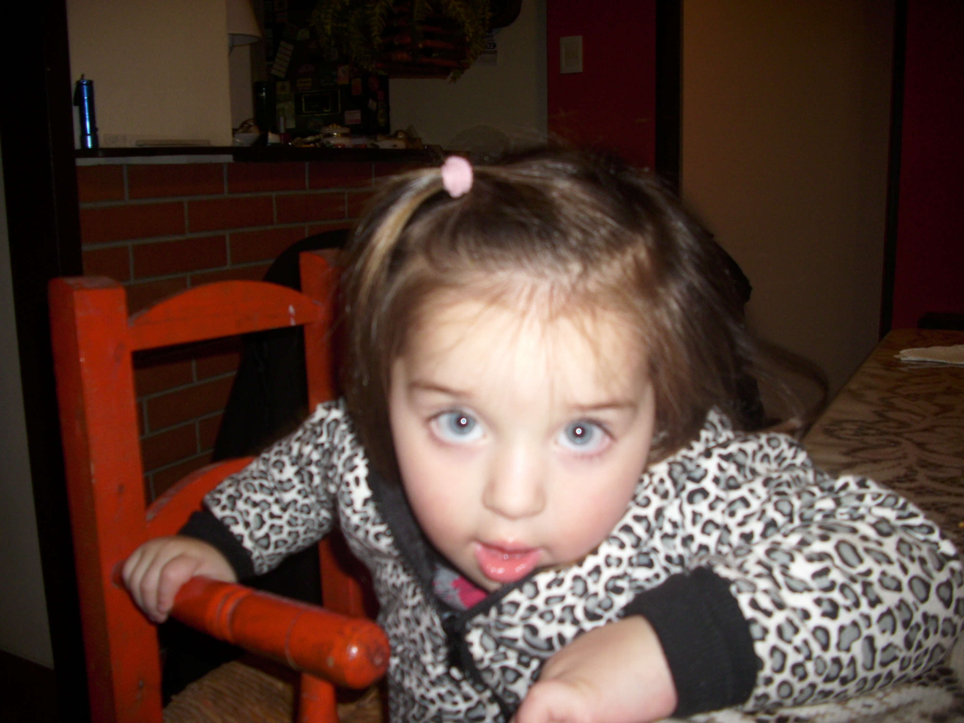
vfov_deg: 45.4
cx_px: 482
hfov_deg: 58.4
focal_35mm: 31
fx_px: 863
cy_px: 362
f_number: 2.8
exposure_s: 1/30
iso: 50
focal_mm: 6.2
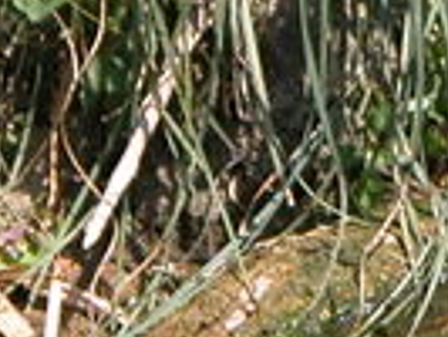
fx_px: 11490
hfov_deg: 2.2
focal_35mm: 887
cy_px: -452
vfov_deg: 1.7
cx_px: 1011
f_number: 4.9
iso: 100
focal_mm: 37.7
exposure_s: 1/353
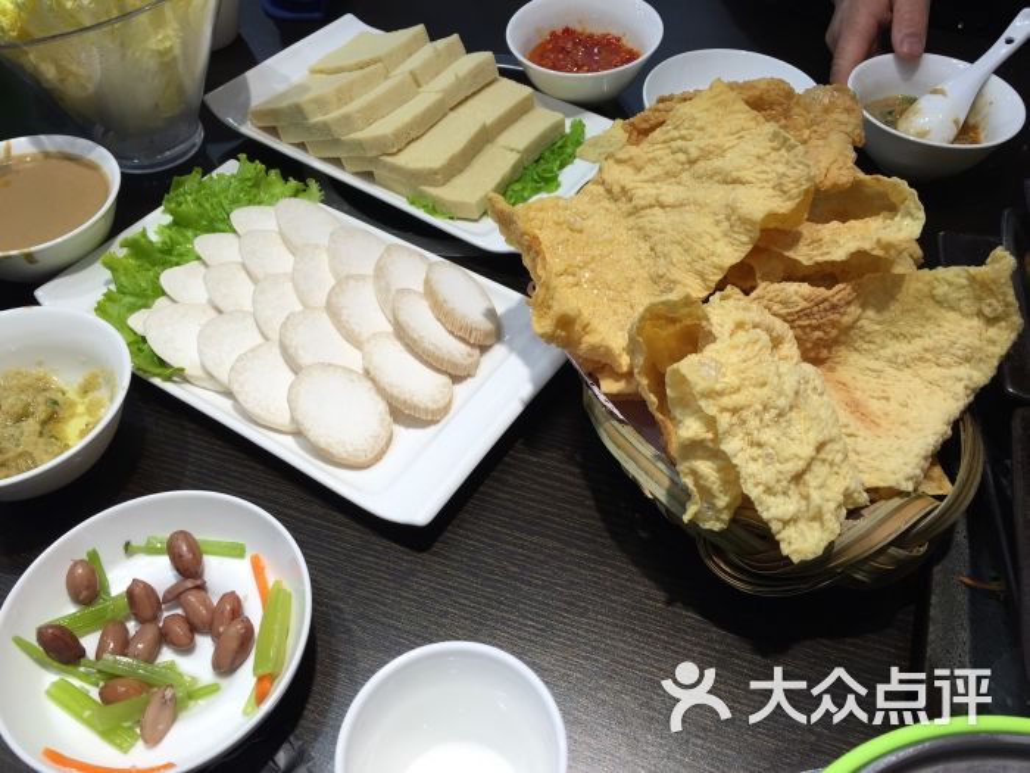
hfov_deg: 61.7
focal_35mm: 29
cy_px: 386
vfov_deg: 48.2
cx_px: 515
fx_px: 863
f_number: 2.2
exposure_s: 1/100
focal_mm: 4.15
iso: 32
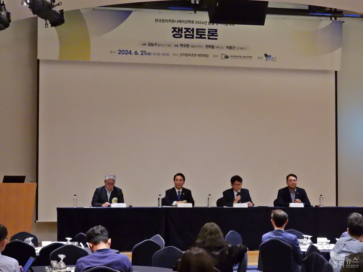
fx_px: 996
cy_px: 136
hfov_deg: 20.7
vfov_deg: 15.6
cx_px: 182
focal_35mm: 95
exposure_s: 1/125
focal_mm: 17
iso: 2800
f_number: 4
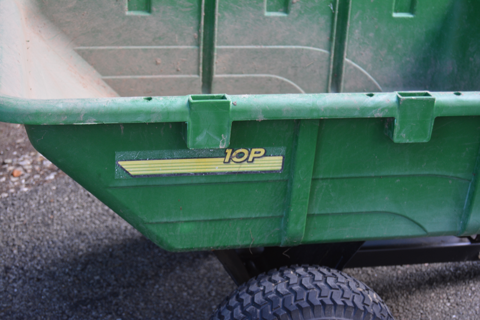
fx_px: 840
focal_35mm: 63
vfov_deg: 21.6
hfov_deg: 31.9
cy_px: 160
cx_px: 240
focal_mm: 42
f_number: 5
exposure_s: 1/60
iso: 560
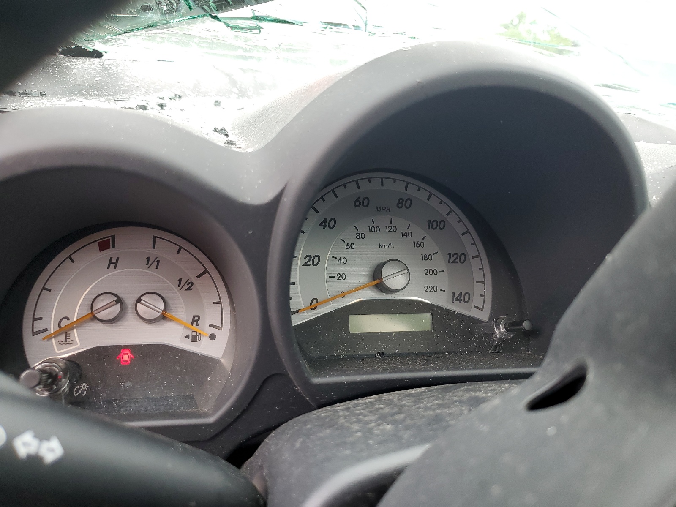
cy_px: 254
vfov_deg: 53.1
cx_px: 338
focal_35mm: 26
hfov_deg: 67.3
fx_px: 508
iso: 56
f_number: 1.5
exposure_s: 1/120
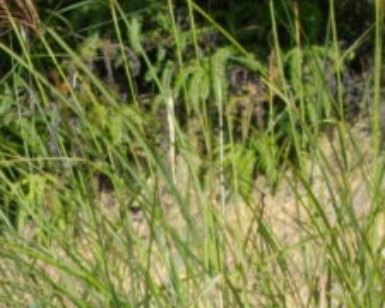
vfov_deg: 9.1
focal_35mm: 164
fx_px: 1869
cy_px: 527
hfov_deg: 11.6
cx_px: -19
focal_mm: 6.2
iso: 100
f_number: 5.6
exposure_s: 1/400
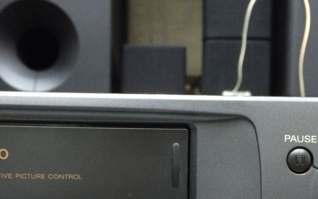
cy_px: 235
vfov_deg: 19.2
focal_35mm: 64
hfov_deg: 32.0
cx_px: 174
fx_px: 555
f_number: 2.2
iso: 320
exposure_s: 1/25
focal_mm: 4.15
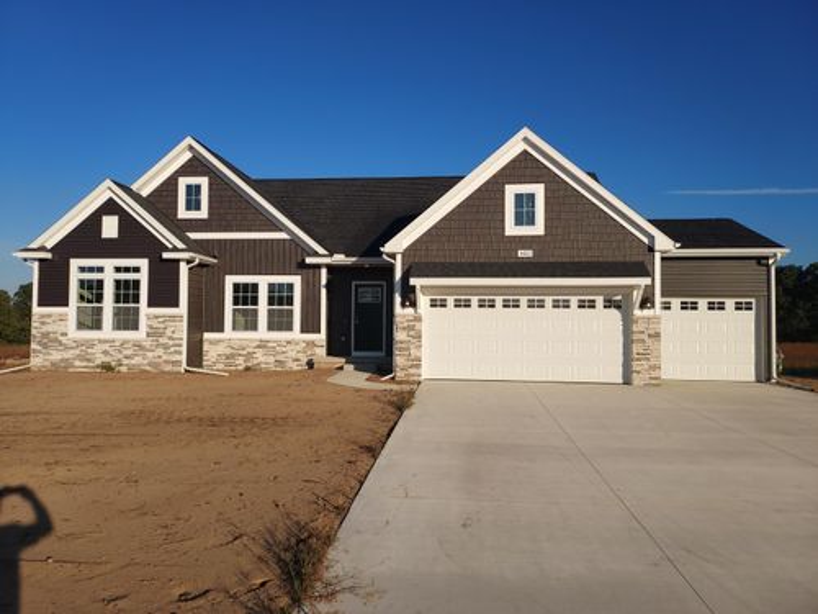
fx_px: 567
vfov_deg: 56.8
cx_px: 409
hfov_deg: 71.6
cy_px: 307
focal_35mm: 24
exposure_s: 1/2016
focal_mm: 4.6
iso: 40
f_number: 1.8
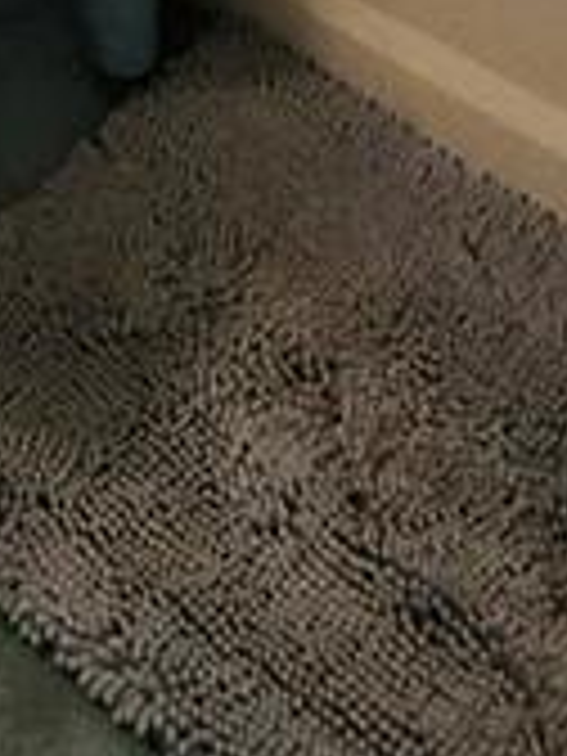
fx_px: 2031
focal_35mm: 93
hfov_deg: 14.5
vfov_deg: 12.4
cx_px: -351
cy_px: -1359
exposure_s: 1/60
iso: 250
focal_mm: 1.74
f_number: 2.2
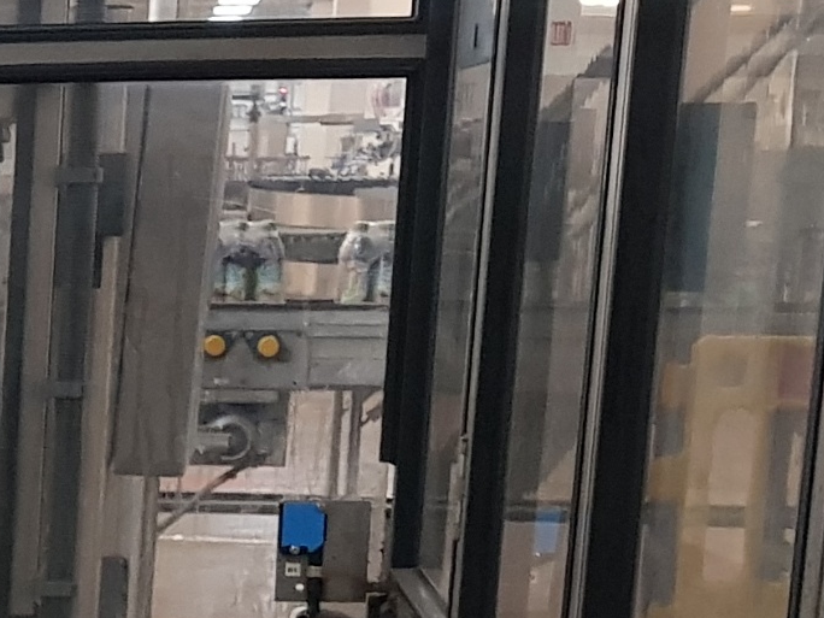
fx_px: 2952
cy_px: 826
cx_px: -806
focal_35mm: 124
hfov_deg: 13.6
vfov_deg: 11.6
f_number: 1.7
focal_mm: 4.3
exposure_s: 1/33
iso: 250
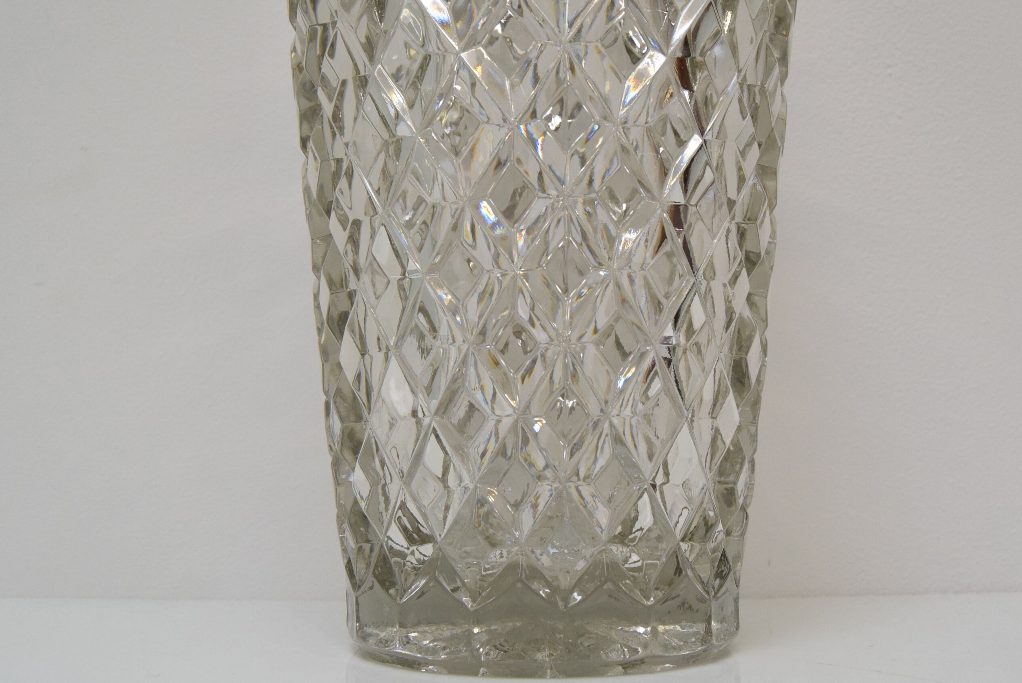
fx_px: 1108
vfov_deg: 34.3
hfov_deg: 49.5
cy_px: 335
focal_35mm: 39
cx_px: 536
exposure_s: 1/250
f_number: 8
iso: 1600
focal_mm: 22
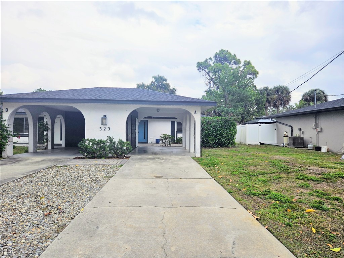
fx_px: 229
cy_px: 129
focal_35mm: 23
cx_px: 172
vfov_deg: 58.9
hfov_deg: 73.9
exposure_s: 1/1623
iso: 25
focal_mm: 5.4
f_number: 1.8
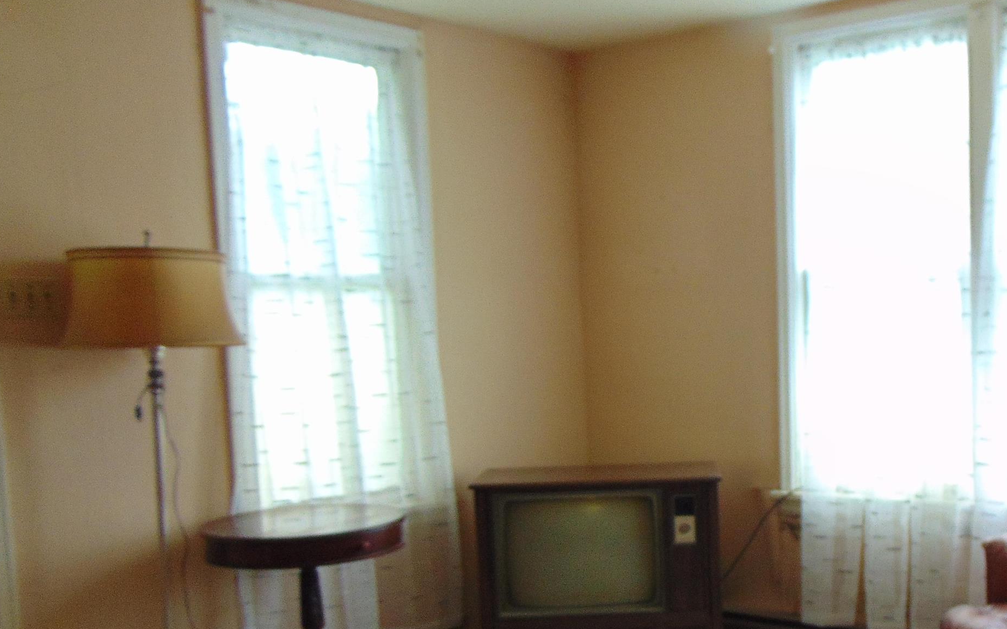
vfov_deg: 28.8
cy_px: 474
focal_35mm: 44
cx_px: 761
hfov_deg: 43.7
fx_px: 1207
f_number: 3
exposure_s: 1/30
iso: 100
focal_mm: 4.5
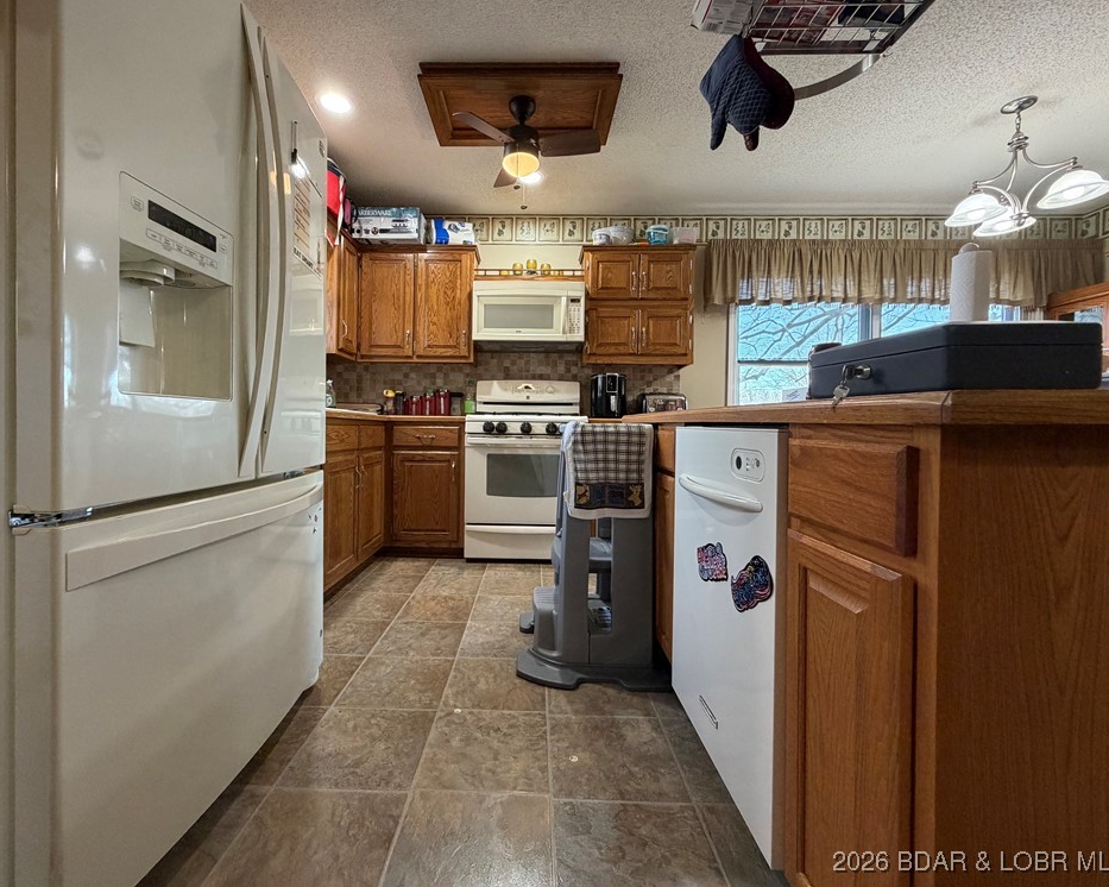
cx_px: 525
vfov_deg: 84.0
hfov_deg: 96.7
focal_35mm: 15
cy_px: 432
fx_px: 492
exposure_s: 1/60
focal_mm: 2.22
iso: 250
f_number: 2.2
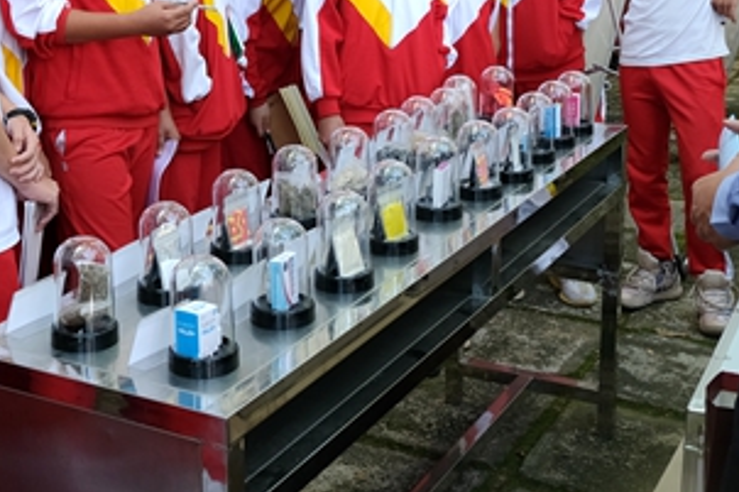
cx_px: 257
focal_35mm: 61
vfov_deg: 21.8
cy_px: 70
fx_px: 1251
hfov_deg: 32.7
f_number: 5
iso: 160
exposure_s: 1/50
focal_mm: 15
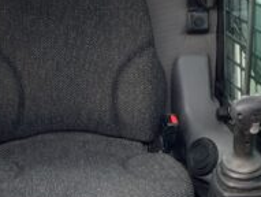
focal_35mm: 97
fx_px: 733
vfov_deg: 15.3
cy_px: 103
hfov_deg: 20.1
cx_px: 75
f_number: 1.8
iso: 25
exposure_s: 1/122
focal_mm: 3
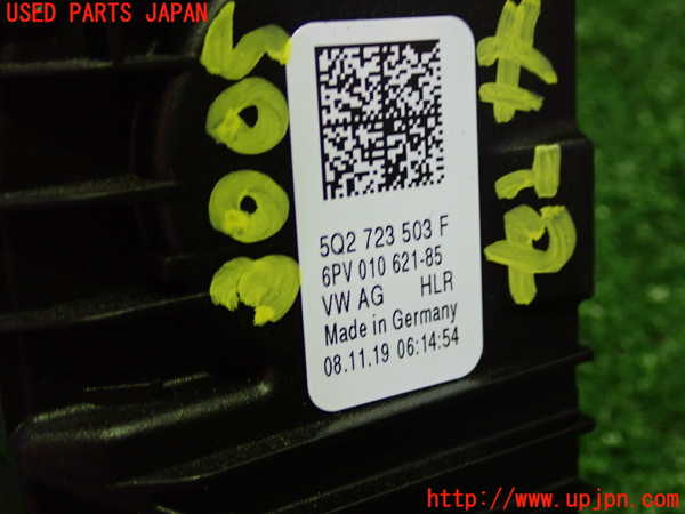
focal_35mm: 47
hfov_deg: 40.4
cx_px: 342
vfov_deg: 30.9
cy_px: 257
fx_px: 930
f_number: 3.1
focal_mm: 8.4
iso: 800
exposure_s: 1/30
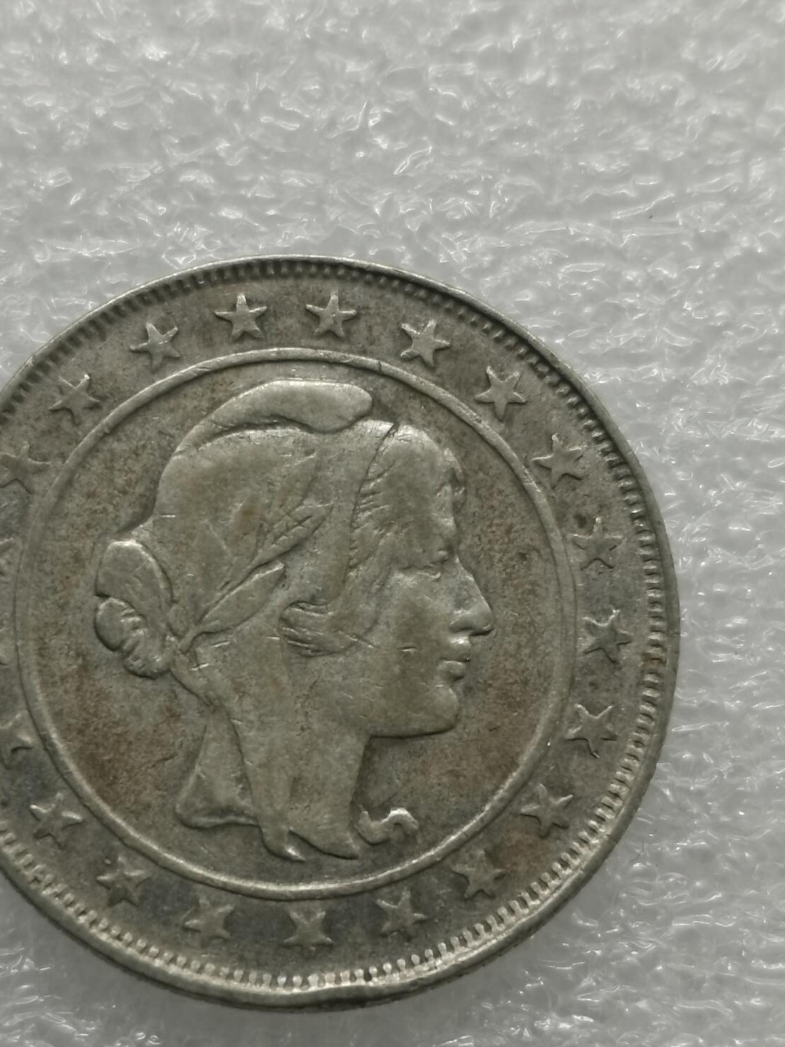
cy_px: 625
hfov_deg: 17.0
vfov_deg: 22.5
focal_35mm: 87
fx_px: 2630
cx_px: 319
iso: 50
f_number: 1.6
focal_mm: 5.56
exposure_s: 1/108
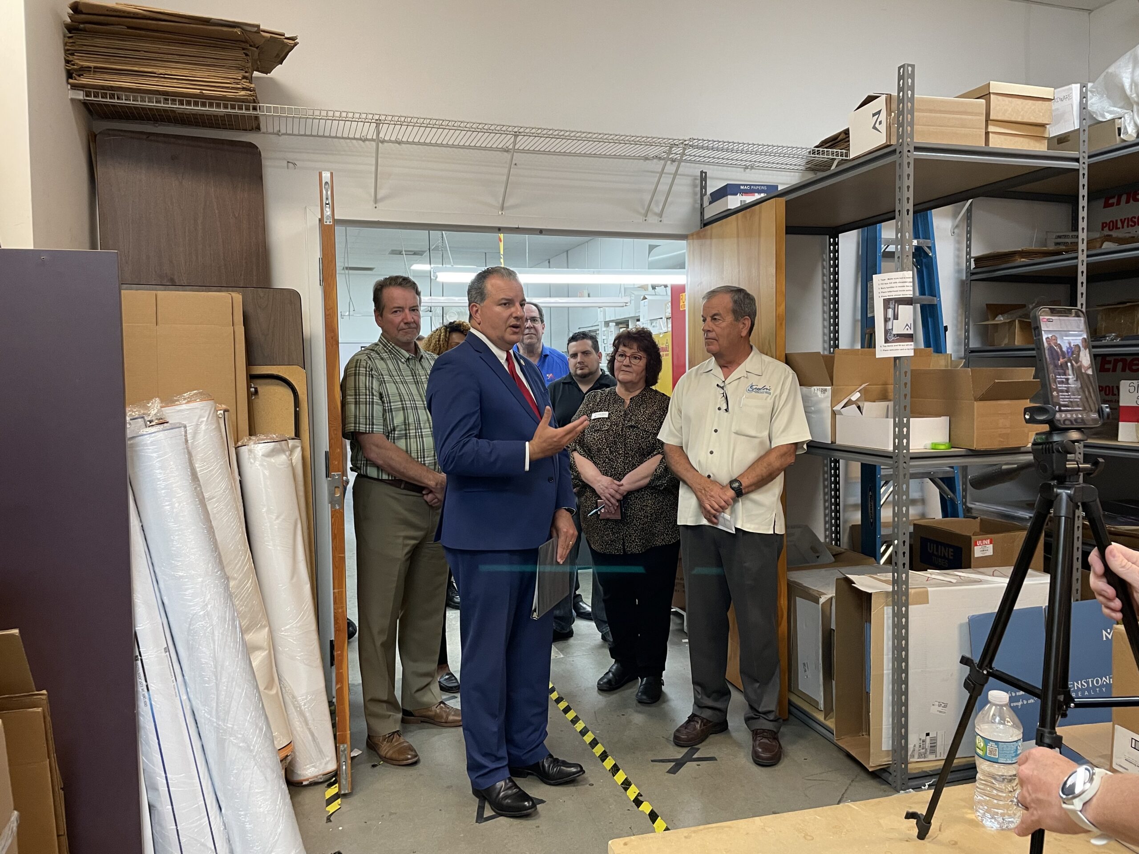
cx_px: 570
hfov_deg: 67.3
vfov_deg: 53.1
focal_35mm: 26
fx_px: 856
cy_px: 427
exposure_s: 1/60
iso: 160
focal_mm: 4.2
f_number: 1.6
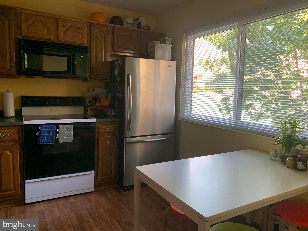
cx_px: 154
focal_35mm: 26
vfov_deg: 53.1
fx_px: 231
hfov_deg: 67.3
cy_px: 116
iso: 200
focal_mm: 4.25
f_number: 1.8
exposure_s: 1/60
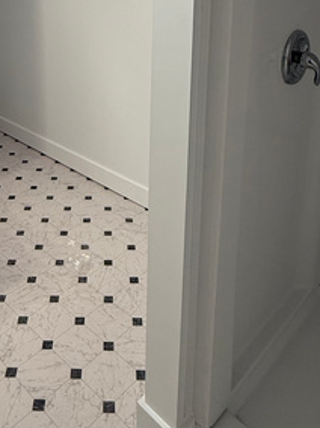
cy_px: 53
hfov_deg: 36.9
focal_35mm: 38
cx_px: 86
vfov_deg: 45.0
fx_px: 469
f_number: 2.2
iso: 125
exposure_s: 1/120
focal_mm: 2.22
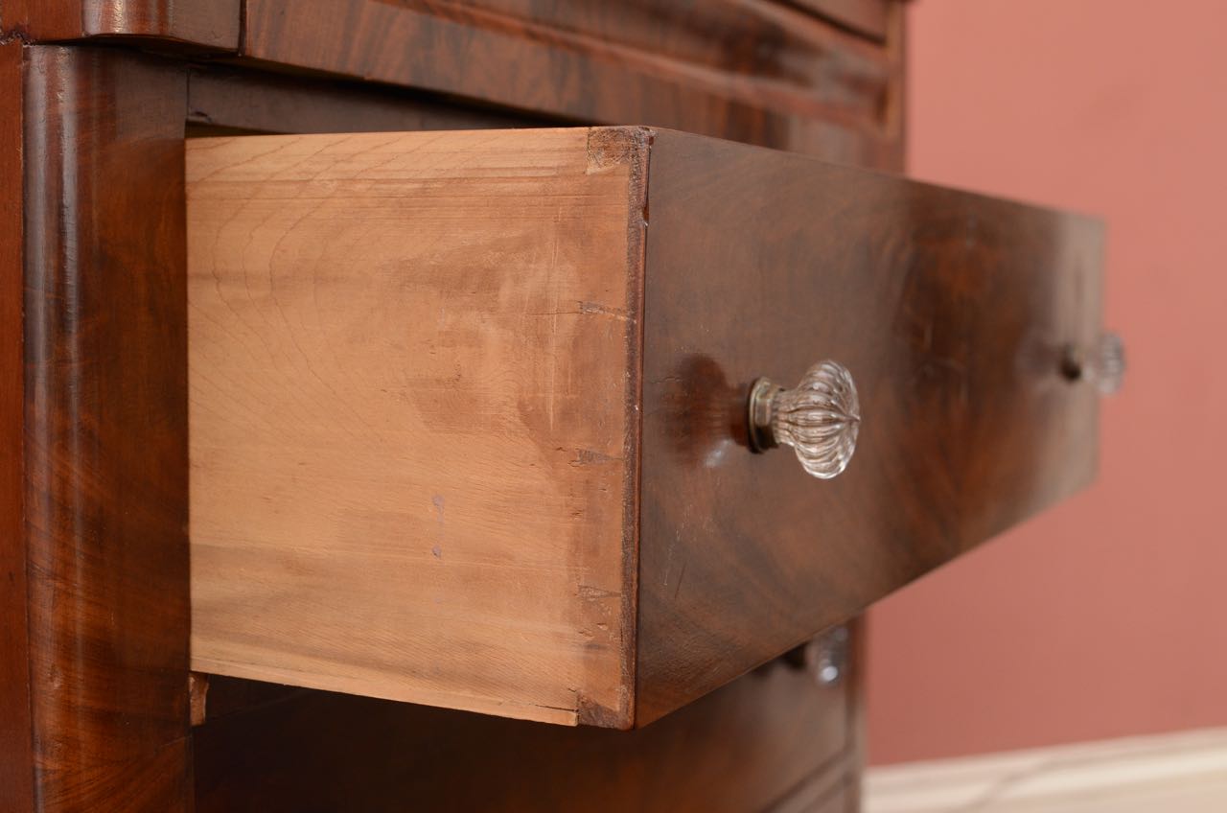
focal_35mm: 52
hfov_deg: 37.9
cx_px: 614
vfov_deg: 25.6
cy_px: 406
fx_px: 1786
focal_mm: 35
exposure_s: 1/125
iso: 800
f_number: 4
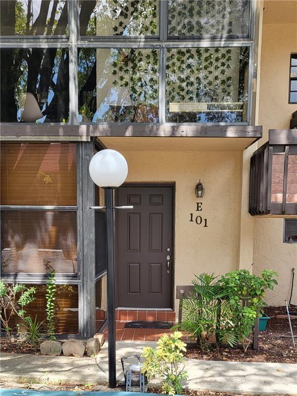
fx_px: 297
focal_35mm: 26
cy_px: 198
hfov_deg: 53.1
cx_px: 148
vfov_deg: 67.3
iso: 50
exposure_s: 1/357
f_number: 1.8
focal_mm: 4.25
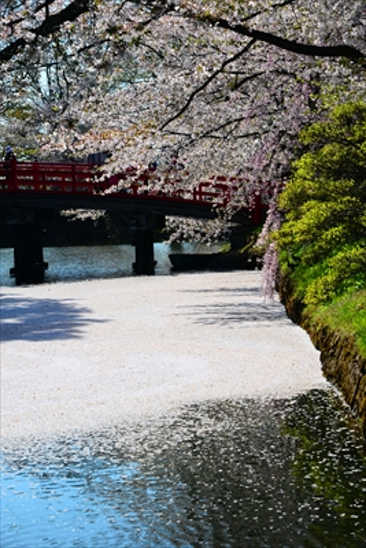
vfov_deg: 23.6
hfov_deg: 15.9
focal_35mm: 86
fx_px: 1310
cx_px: 183
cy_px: 274
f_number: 10
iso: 400
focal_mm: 86
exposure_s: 1/640
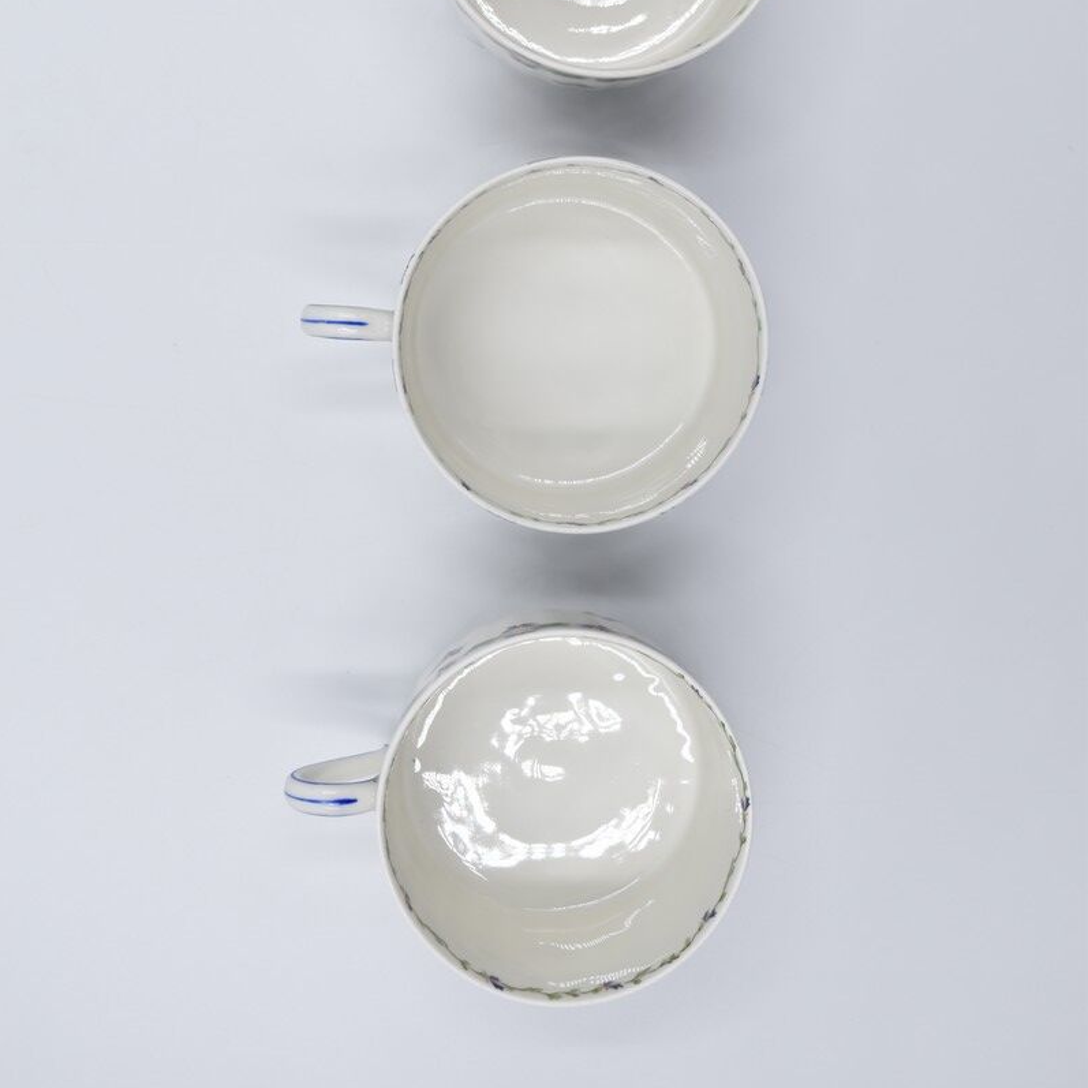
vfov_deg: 30.4
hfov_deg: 30.7
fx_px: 1979
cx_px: 543
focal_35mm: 56
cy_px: 326
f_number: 5.6
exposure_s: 1/160
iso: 160
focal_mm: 29
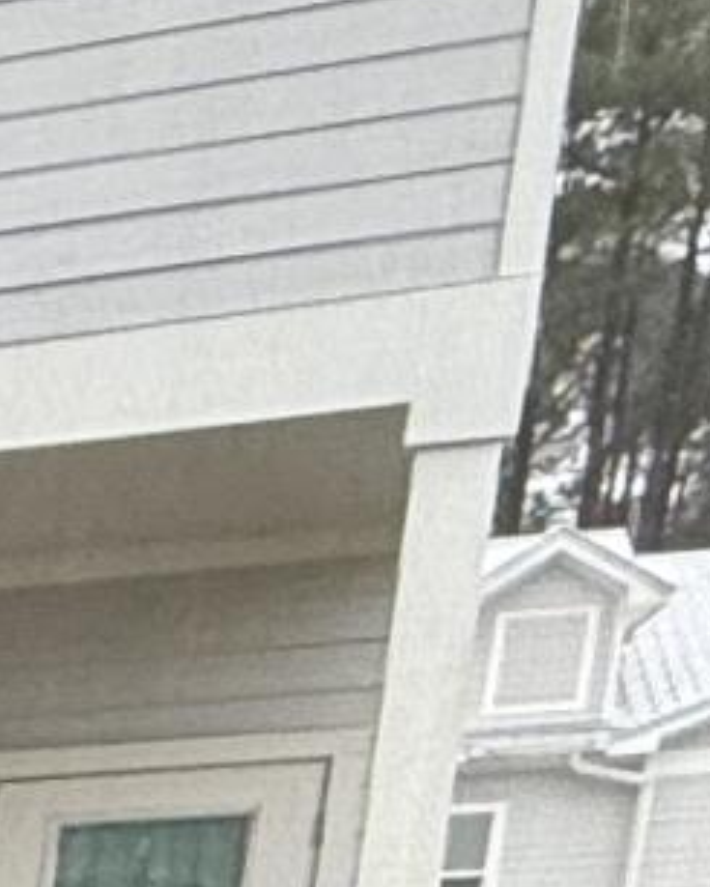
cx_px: -2295
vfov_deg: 12.2
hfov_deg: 7.4
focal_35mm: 134
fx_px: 3518
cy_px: 1925
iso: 160
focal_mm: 2.22
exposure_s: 1/99
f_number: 2.2
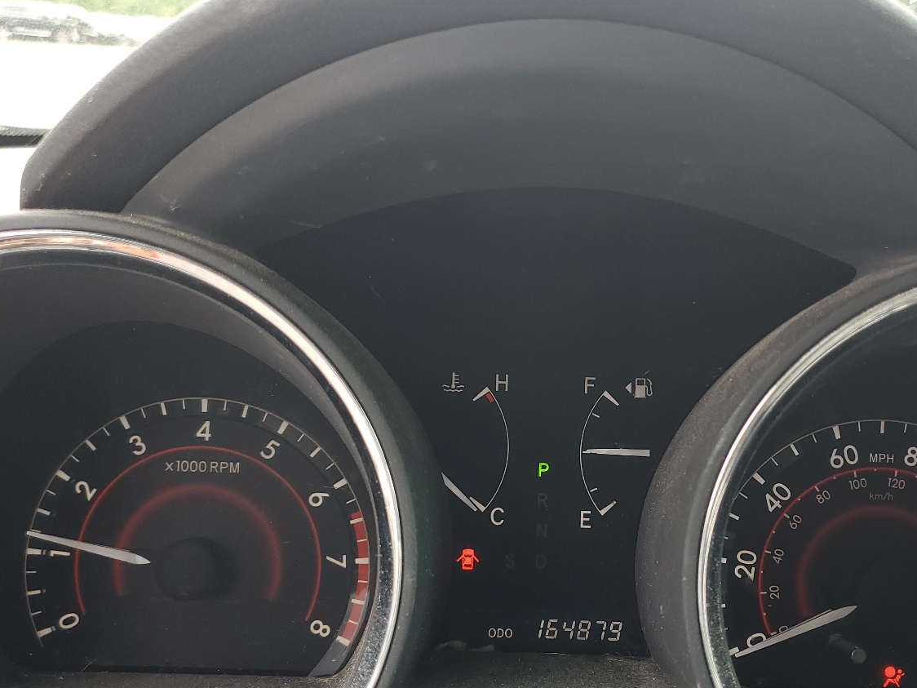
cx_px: 542
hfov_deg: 49.9
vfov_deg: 38.5
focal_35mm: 37
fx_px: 980
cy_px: 423
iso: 50
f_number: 1.5
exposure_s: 1/156
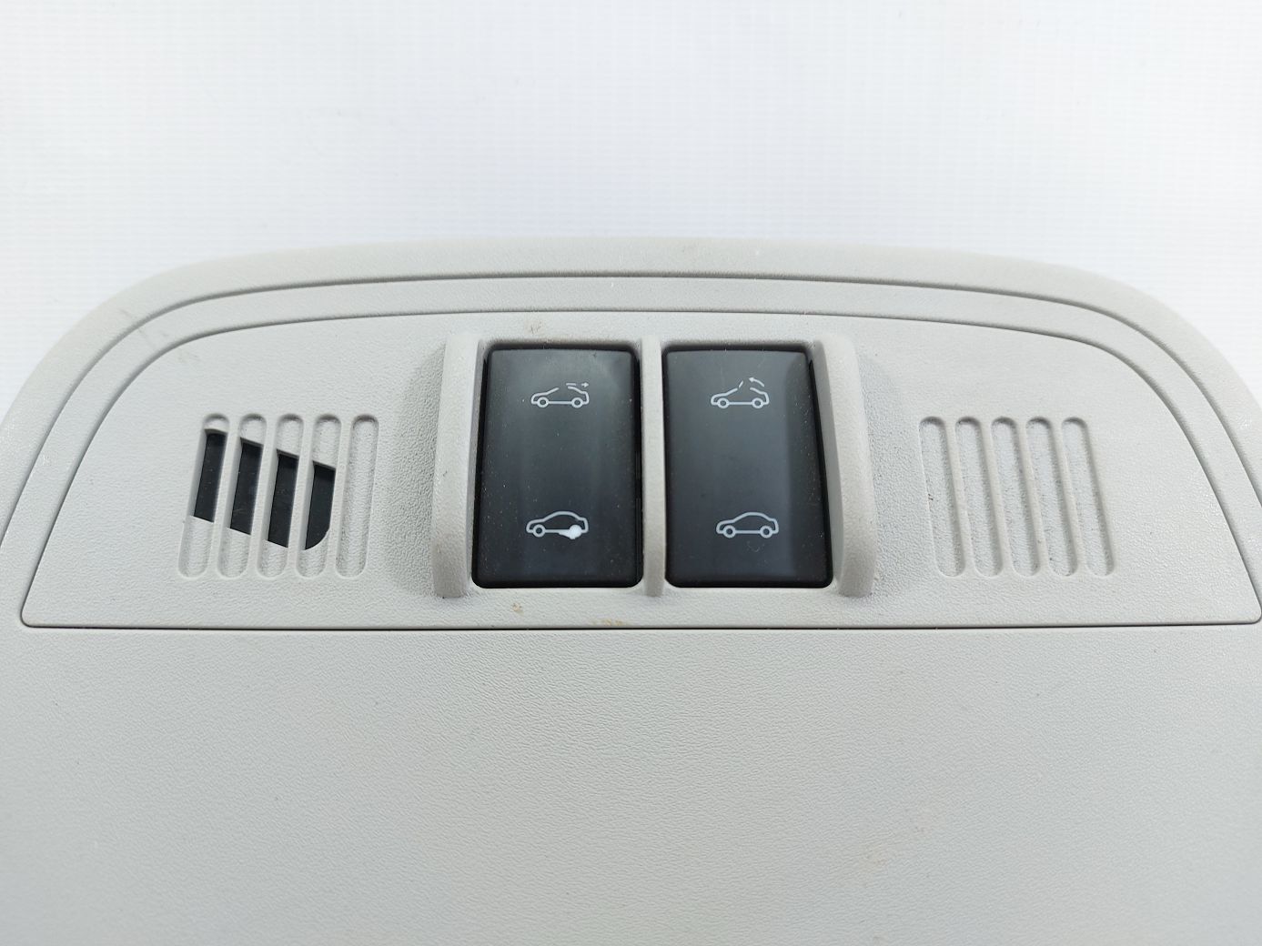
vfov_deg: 56.8
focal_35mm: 24
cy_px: 473
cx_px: 631
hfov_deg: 71.6
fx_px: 875
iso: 64
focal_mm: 5.23
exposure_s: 1/50
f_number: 1.8
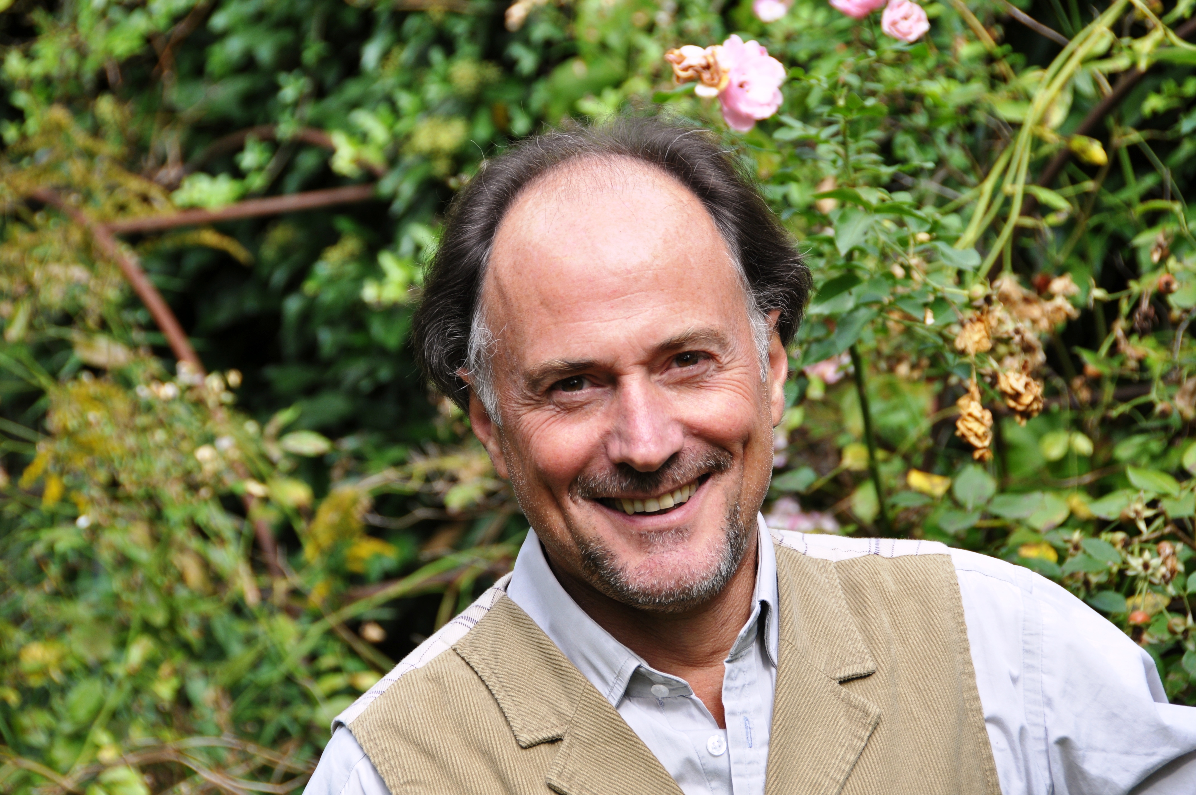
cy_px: 398
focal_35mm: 168
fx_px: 5574
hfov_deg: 12.2
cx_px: 598
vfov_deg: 8.2
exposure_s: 1/200
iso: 200
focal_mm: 112
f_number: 7.1
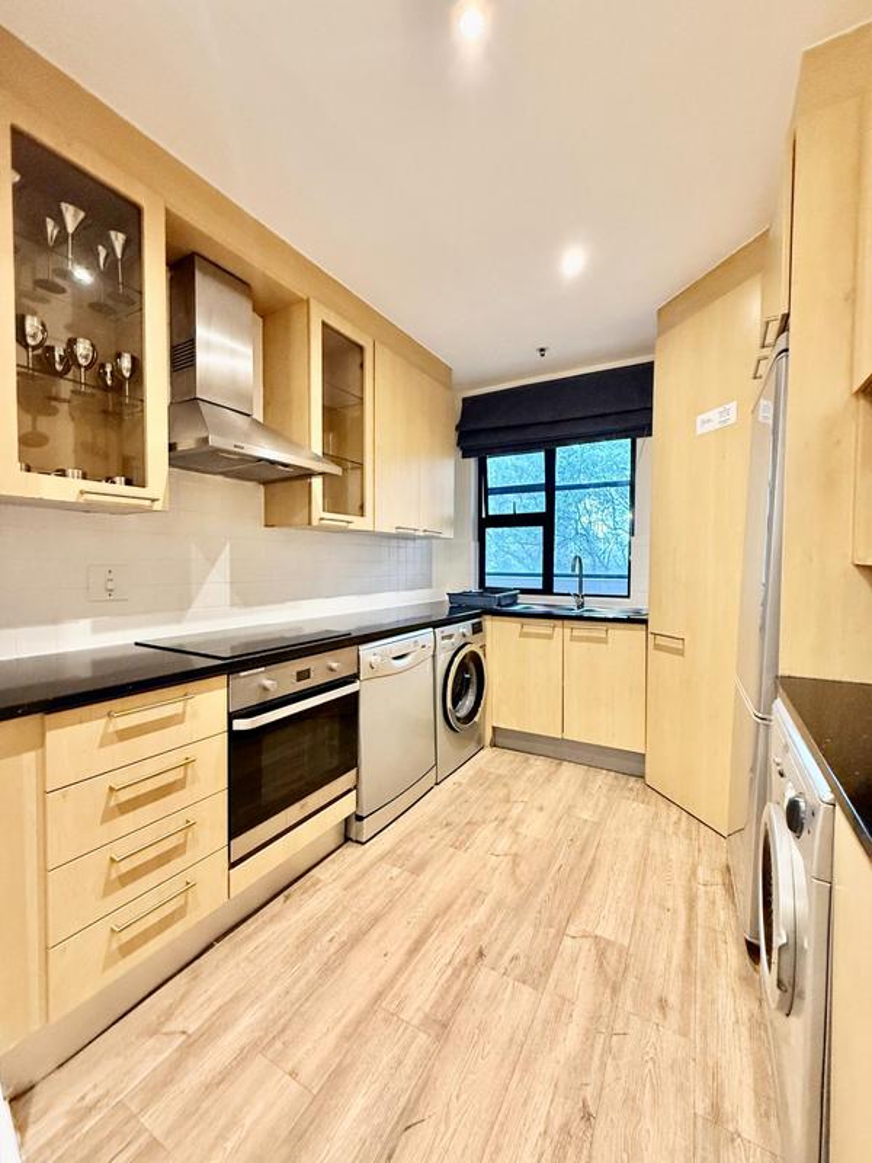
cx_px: 436
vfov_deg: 102.1
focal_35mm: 14
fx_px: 470
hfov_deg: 85.7
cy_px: 582
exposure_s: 1/100
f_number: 2.2
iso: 640
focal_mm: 2.22
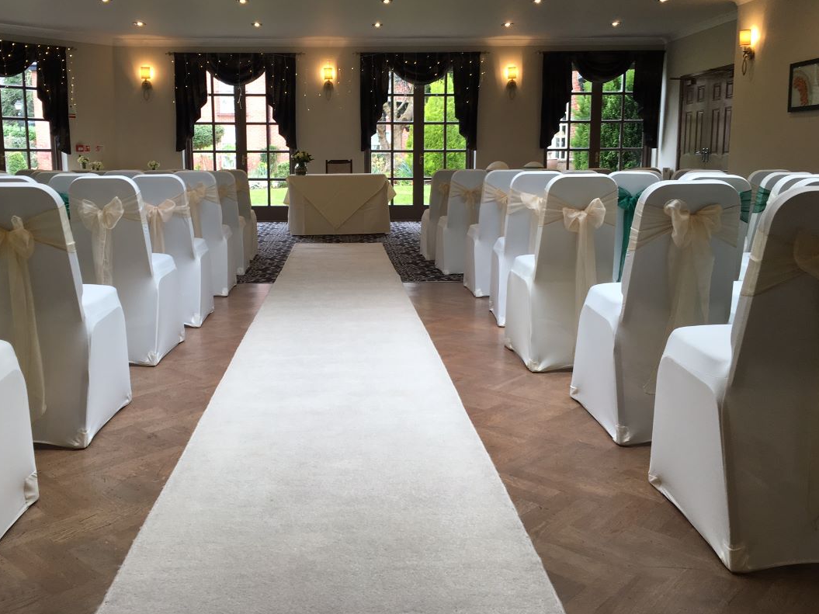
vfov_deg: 42.9
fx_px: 781
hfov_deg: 55.2
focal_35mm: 33
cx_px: 358
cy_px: 273
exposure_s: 1/50
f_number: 2.2
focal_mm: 4.15
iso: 32
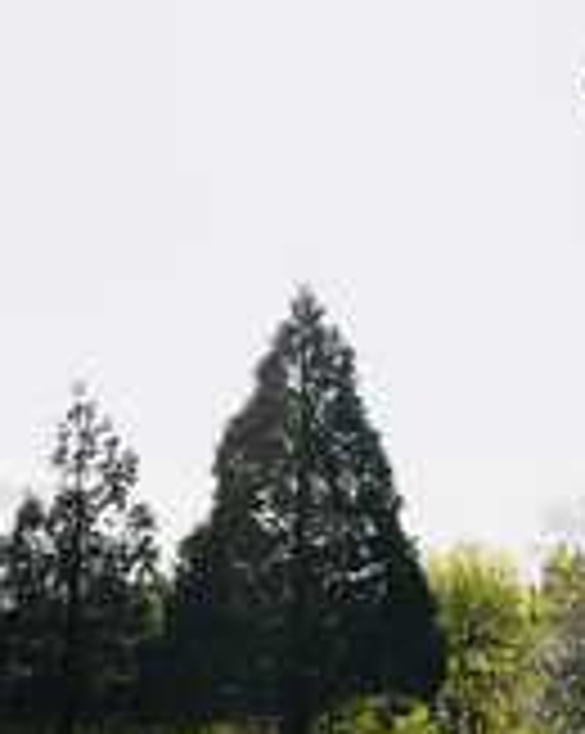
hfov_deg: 11.7
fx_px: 2797
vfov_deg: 14.7
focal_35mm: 129
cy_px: 700
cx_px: 716
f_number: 10
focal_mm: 35
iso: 100
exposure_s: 1/160
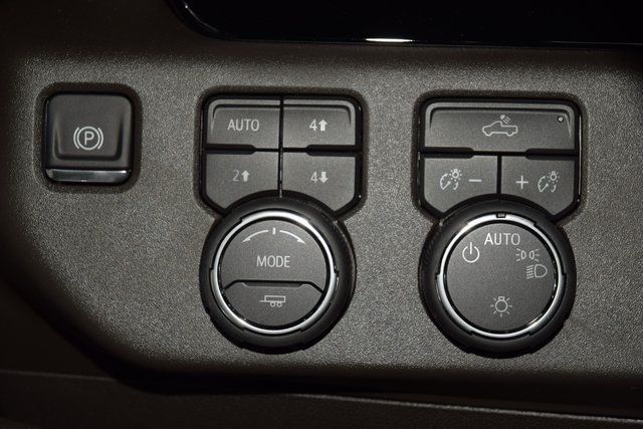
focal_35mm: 105
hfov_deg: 19.5
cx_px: 322
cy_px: 214
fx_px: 1876
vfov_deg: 13.0
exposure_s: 1/125
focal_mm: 70
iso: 100
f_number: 8
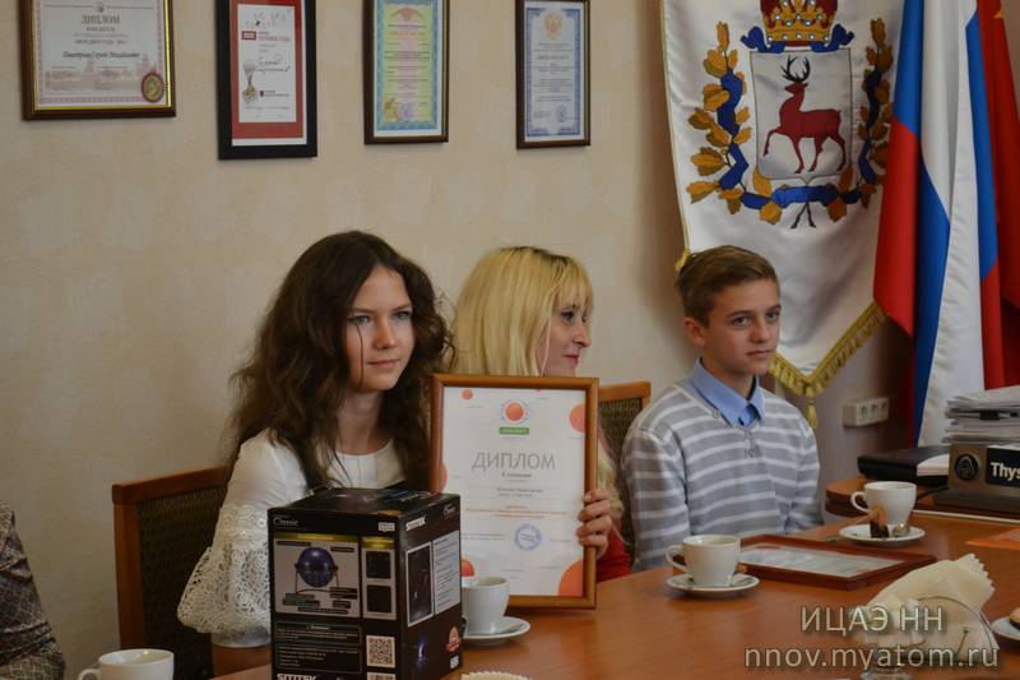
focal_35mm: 82
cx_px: 510
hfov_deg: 24.6
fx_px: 2337
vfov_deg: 16.5
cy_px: 340
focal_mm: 55
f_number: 5.6
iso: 1100
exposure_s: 1/60
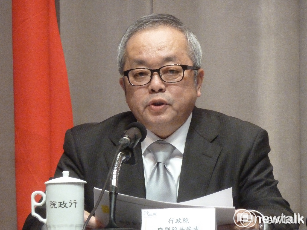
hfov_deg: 5.3
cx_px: 154
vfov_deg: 4.0
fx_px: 3317
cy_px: 115
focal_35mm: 374
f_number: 4.9
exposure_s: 1/50
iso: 800
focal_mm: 49.2
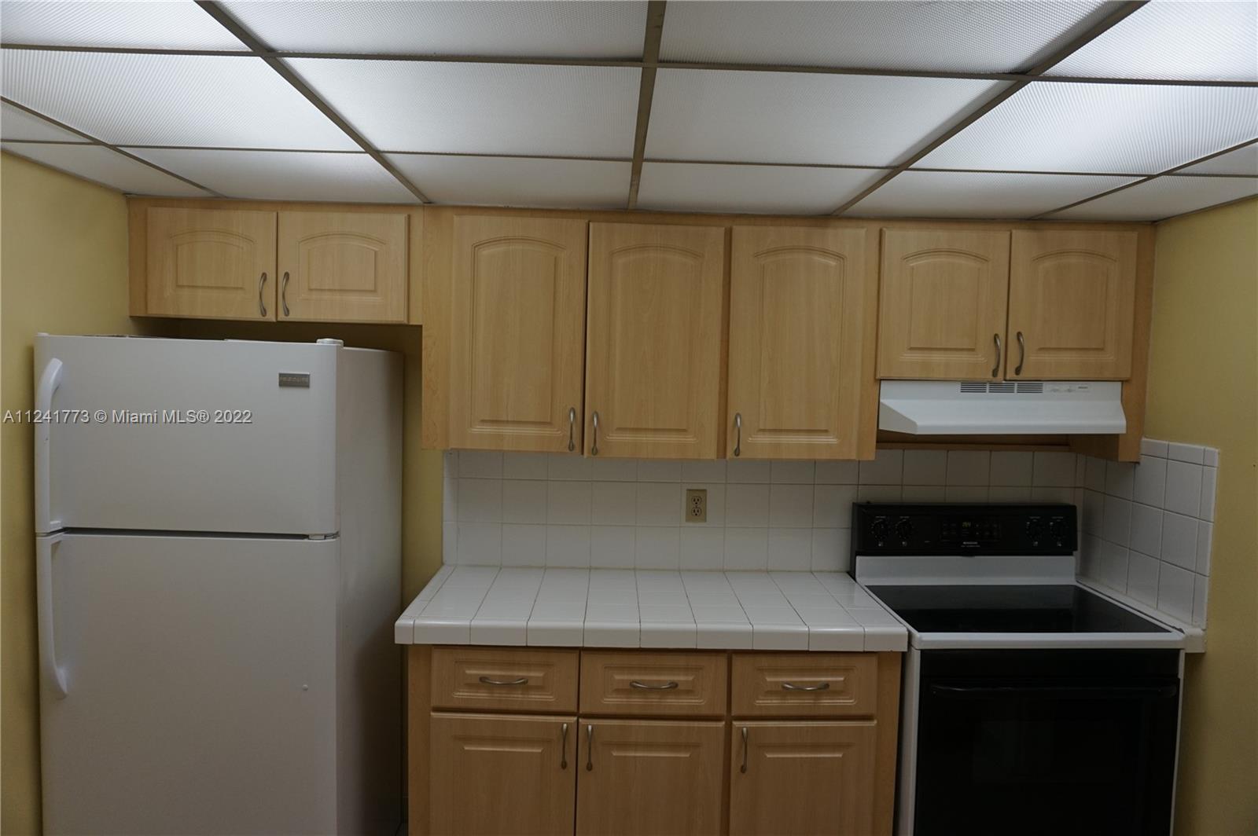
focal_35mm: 24
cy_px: 418
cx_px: 629
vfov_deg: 53.1
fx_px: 838
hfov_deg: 73.8
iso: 320
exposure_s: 1/160
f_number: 4
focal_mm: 16
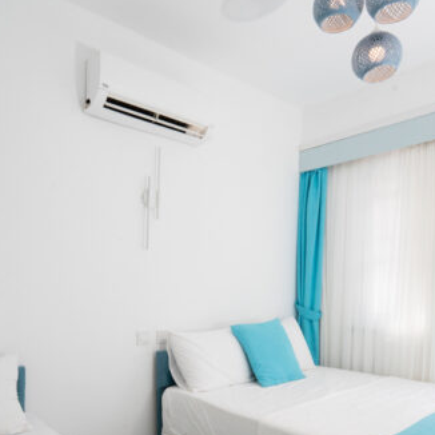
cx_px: 197
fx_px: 398
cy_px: 294
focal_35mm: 28
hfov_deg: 57.2
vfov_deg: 56.0
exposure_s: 1/100
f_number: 20
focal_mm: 14
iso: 800
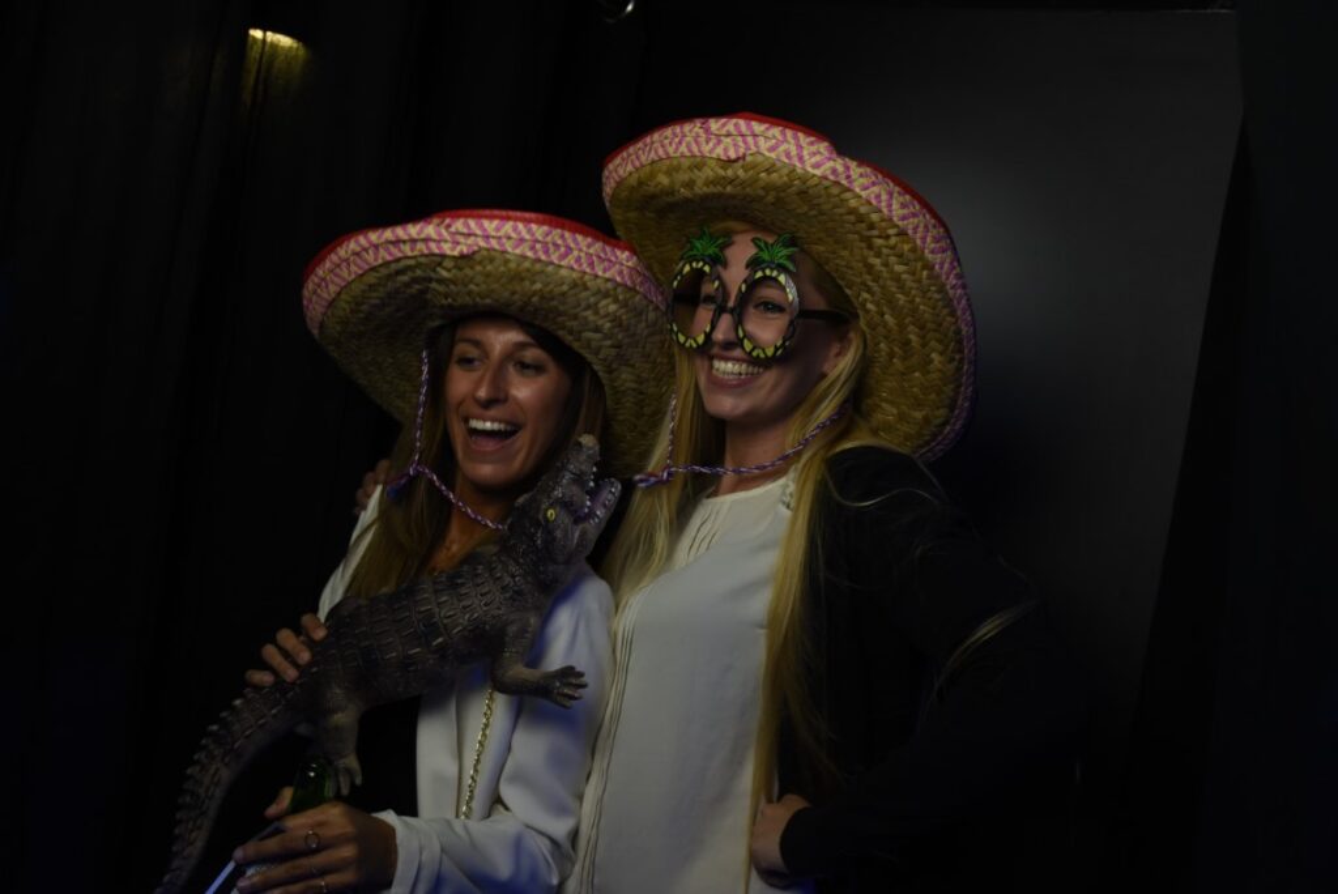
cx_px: 669
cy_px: 447
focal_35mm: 35
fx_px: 1302
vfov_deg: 37.9
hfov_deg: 54.4
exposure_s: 1/40
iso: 2000
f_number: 4.5
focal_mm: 35
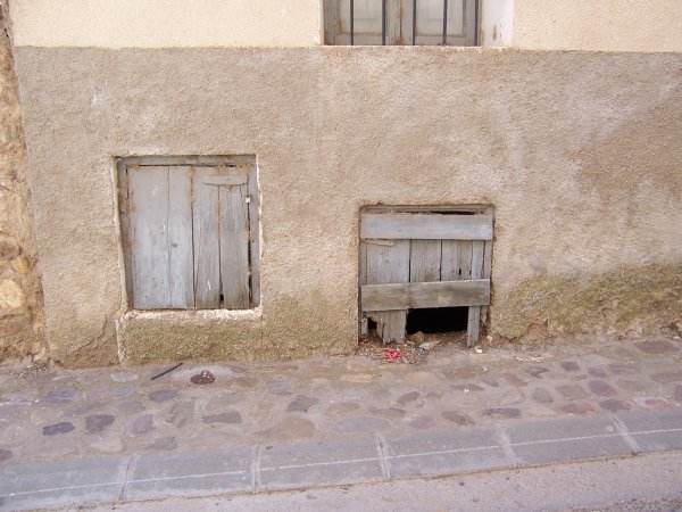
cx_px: 341
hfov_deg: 55.4
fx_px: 650
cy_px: 256
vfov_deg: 42.9
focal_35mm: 33
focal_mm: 5.5
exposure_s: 1/180
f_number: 3.4
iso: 80
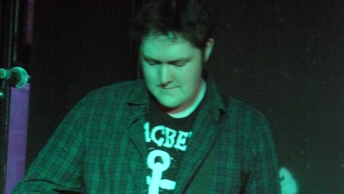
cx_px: 172
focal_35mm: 431
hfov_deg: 5.0
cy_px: 200
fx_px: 3931
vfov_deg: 2.8
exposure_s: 1/13
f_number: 3.3
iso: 800
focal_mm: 49.3
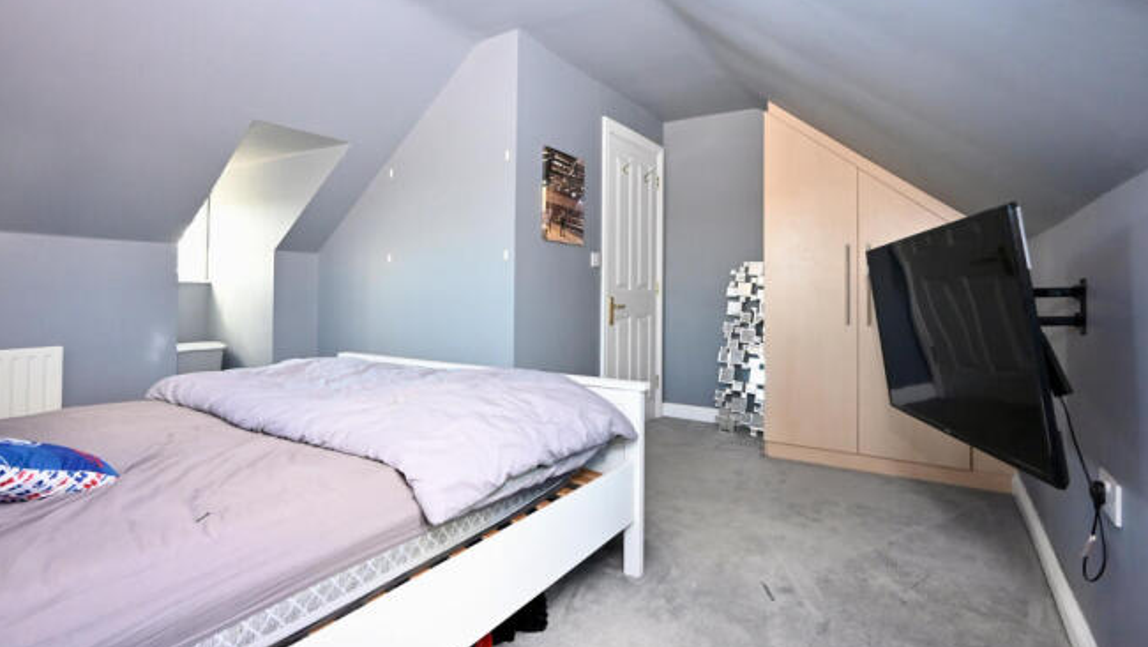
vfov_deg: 58.2
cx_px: 573
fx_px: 579
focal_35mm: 19
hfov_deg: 89.6
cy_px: 280
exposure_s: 1/125
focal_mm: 12
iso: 1600
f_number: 3.5
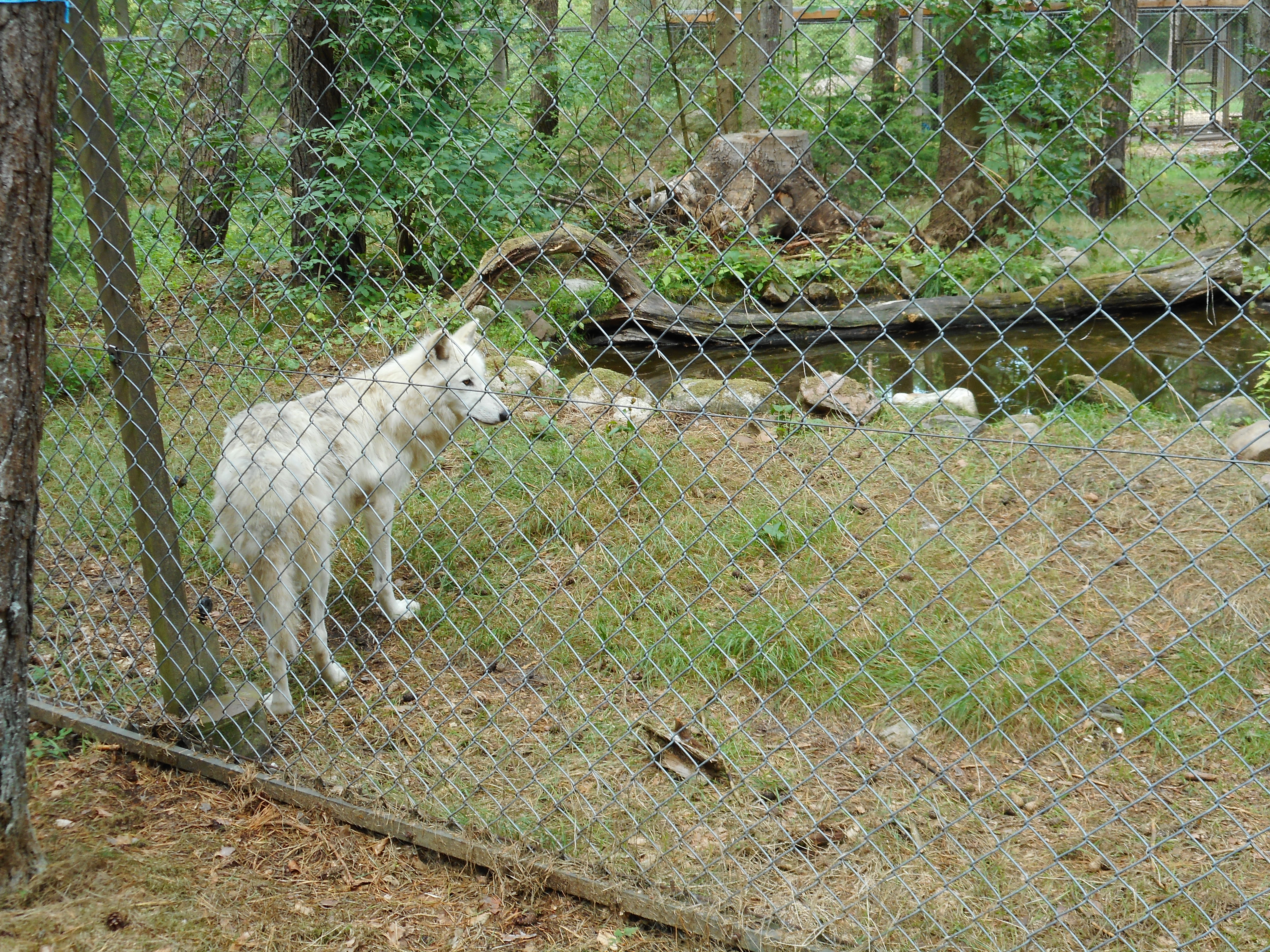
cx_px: 635
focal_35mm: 44
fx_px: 1614
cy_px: 476
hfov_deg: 42.9
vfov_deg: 32.9
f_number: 4.7
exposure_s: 1/40
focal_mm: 7.9
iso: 80
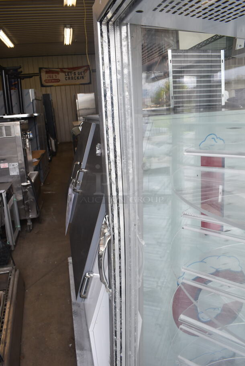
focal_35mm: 27
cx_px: 122
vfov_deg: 67.3
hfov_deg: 48.0
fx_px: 275
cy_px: 183
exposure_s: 1/60
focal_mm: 18
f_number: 8
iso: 200
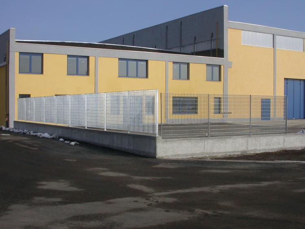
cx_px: 152
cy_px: 114
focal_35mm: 49
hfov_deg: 38.9
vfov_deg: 29.7
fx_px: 432
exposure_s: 1/601
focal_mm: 10.2
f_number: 8.1
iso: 100
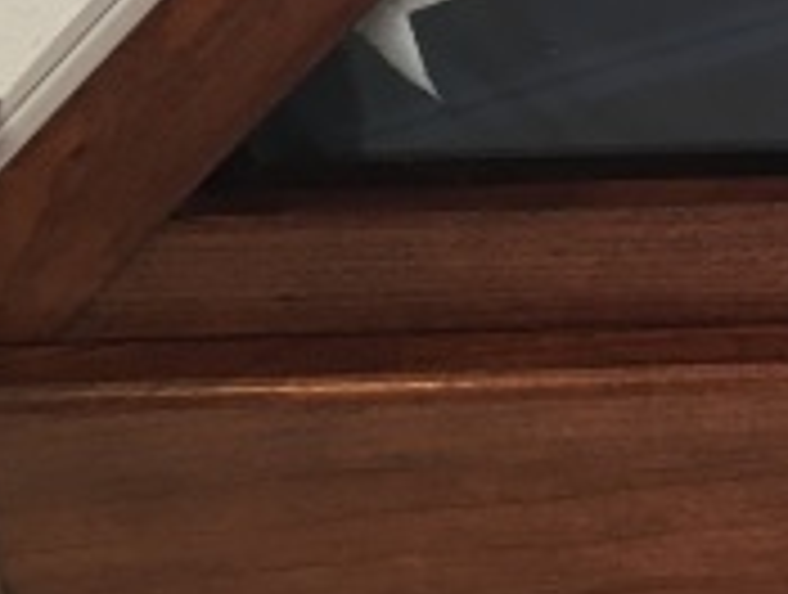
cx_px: 1578
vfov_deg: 10.3
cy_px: -189
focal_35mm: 141
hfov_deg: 12.3
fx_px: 3216
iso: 64
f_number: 2.2
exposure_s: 1/30
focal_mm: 4.15
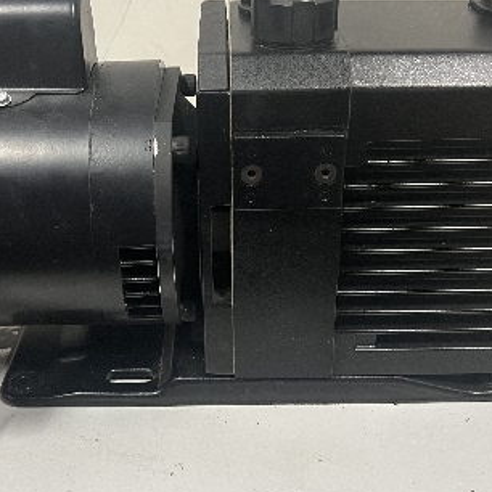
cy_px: 219
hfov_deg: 35.3
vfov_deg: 35.3
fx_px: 772
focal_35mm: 48
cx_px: 217
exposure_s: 1/60
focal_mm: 5.7
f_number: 1.5
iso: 125
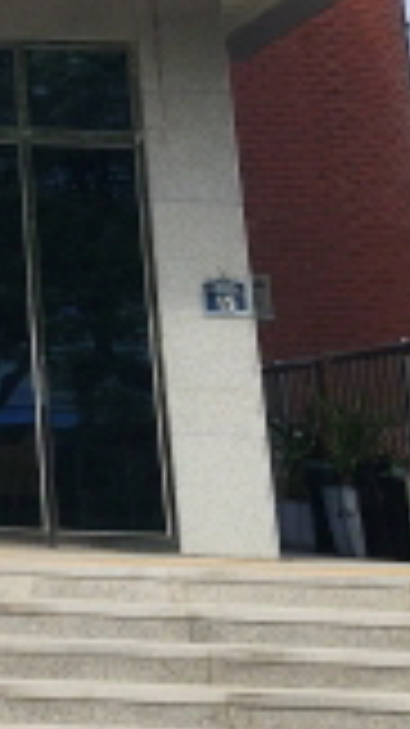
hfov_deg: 9.2
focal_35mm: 124
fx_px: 2399
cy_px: -693
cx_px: -415
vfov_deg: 14.6
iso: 12
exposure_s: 1/1718
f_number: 1.8
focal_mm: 6.4
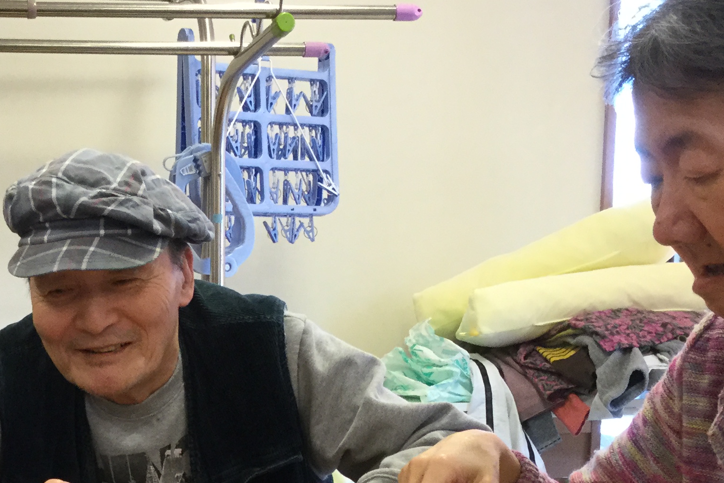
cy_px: 532
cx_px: 148
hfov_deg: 28.6
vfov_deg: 18.9
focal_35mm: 69
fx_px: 1388
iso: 50
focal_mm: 3.3
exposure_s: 1/30
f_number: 2.4
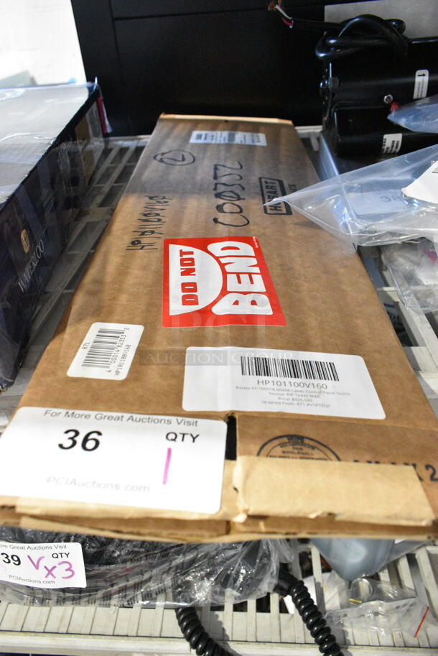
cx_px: 219
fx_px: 492
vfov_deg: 67.3
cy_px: 328
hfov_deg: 48.0
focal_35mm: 27
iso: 6400
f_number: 6.3
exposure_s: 1/160
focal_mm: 18
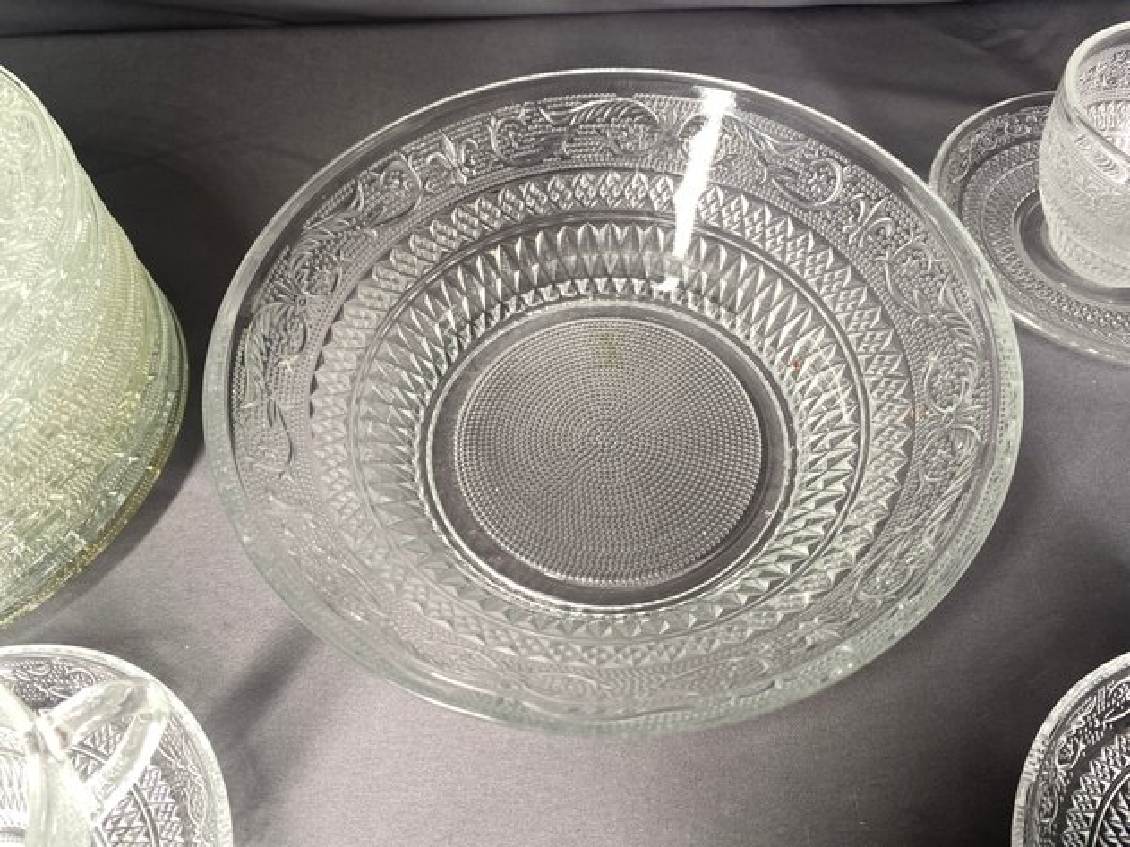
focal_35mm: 26
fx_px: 849
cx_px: 565
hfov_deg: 67.3
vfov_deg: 53.0
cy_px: 424
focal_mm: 4.25
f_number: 1.8
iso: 125
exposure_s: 1/120
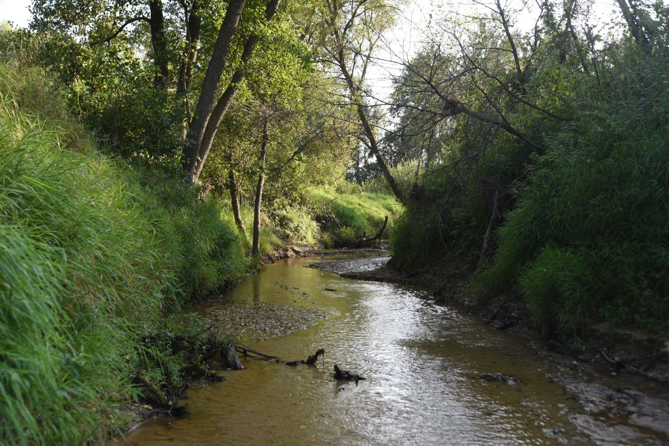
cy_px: 223
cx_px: 334
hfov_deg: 53.1
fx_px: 669
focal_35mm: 36
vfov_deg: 36.9
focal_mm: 36
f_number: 5
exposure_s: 1/125
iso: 100
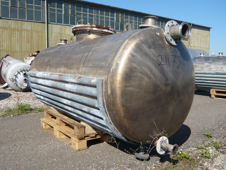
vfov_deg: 44.2
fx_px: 209
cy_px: 85
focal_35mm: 32
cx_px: 113
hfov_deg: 56.8
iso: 100
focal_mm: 4.6
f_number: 8
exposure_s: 1/200
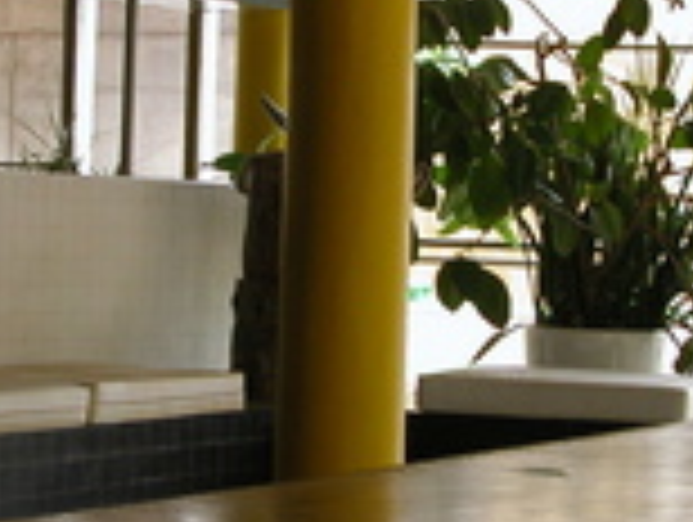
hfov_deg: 14.5
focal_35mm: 136
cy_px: 230
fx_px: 2727
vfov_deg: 10.9
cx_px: 261
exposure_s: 1/26.6
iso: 100
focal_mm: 8.9
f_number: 2.8
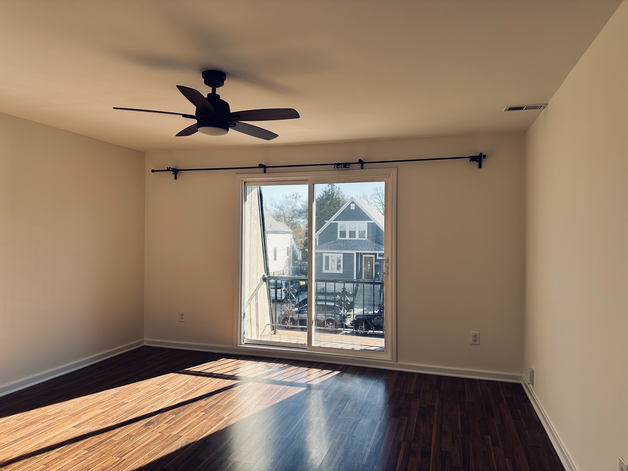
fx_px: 435
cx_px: 314
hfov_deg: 71.6
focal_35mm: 24
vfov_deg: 56.8
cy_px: 236
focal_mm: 6.86
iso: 80
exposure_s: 1/630
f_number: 1.78
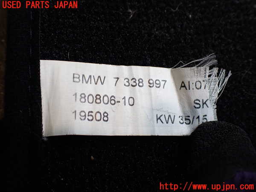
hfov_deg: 60.0
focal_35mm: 30
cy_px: 96
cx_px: 128
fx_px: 222
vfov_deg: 46.8
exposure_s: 1/125
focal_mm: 5.4
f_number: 2.3
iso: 250
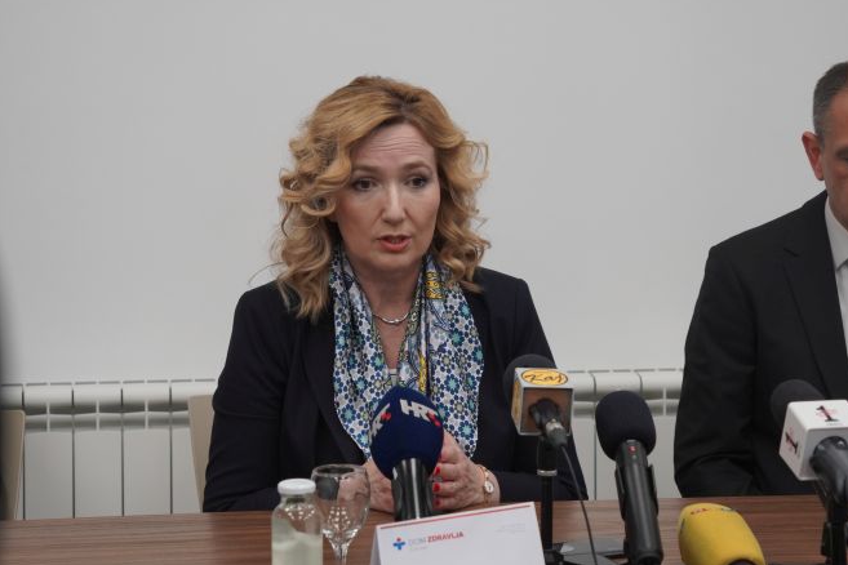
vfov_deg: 12.1
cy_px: 259
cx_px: 425
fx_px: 2662
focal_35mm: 113
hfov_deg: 18.1
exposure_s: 1/160
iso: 500
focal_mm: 50
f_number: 3.5
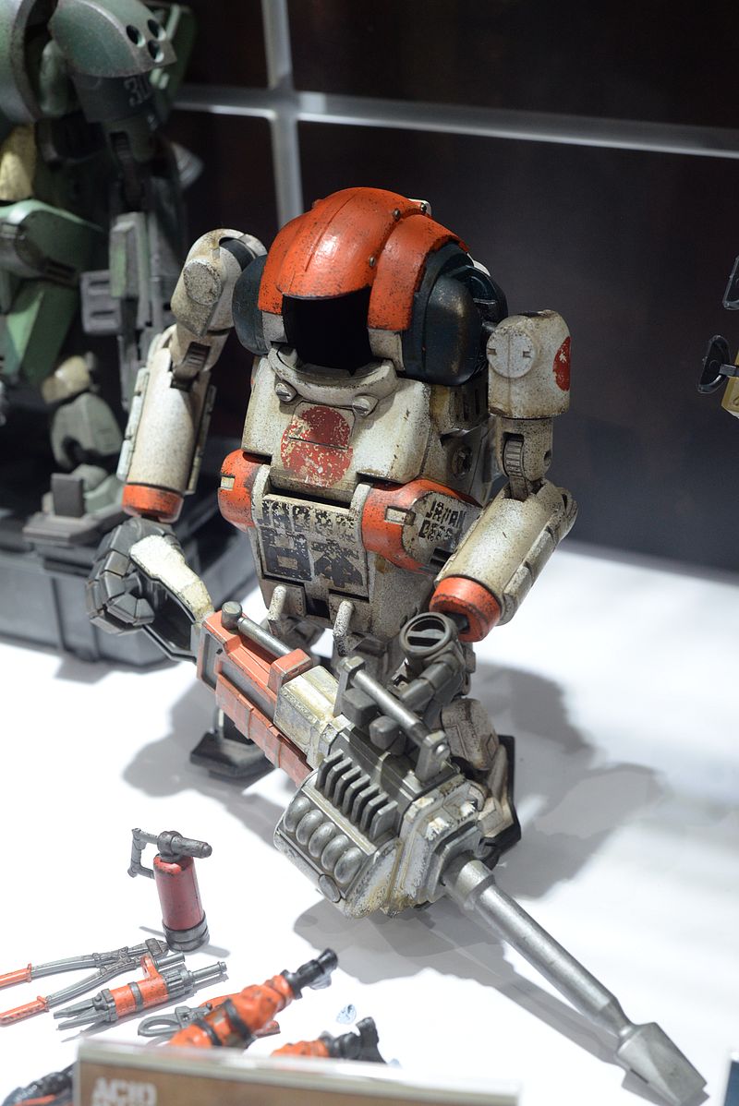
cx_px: 370
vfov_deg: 39.6
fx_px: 1538
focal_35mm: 50
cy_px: 553
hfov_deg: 27.0
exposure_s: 1/100
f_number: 5.6
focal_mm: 50
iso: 2000
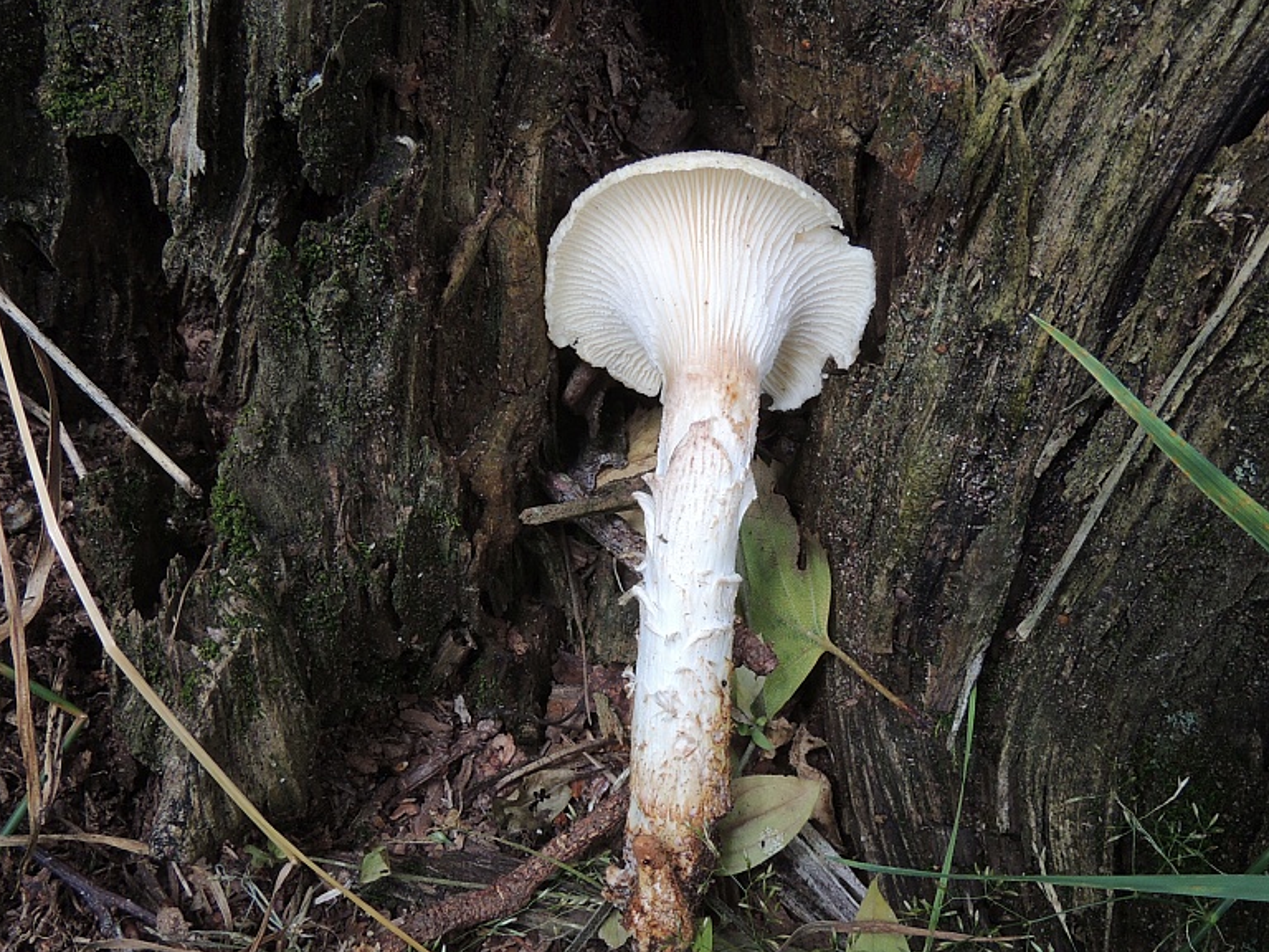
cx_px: 661
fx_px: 1466
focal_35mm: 40
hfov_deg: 46.8
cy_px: 595
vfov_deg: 35.8
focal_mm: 5.3
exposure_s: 1/6
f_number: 7.8
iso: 100
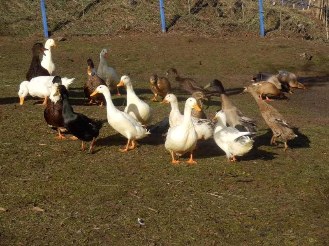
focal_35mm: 111
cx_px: 164
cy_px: 123
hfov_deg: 17.7
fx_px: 1055
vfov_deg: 13.3
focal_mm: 19.6
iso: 100
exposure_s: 1/500
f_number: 5.5
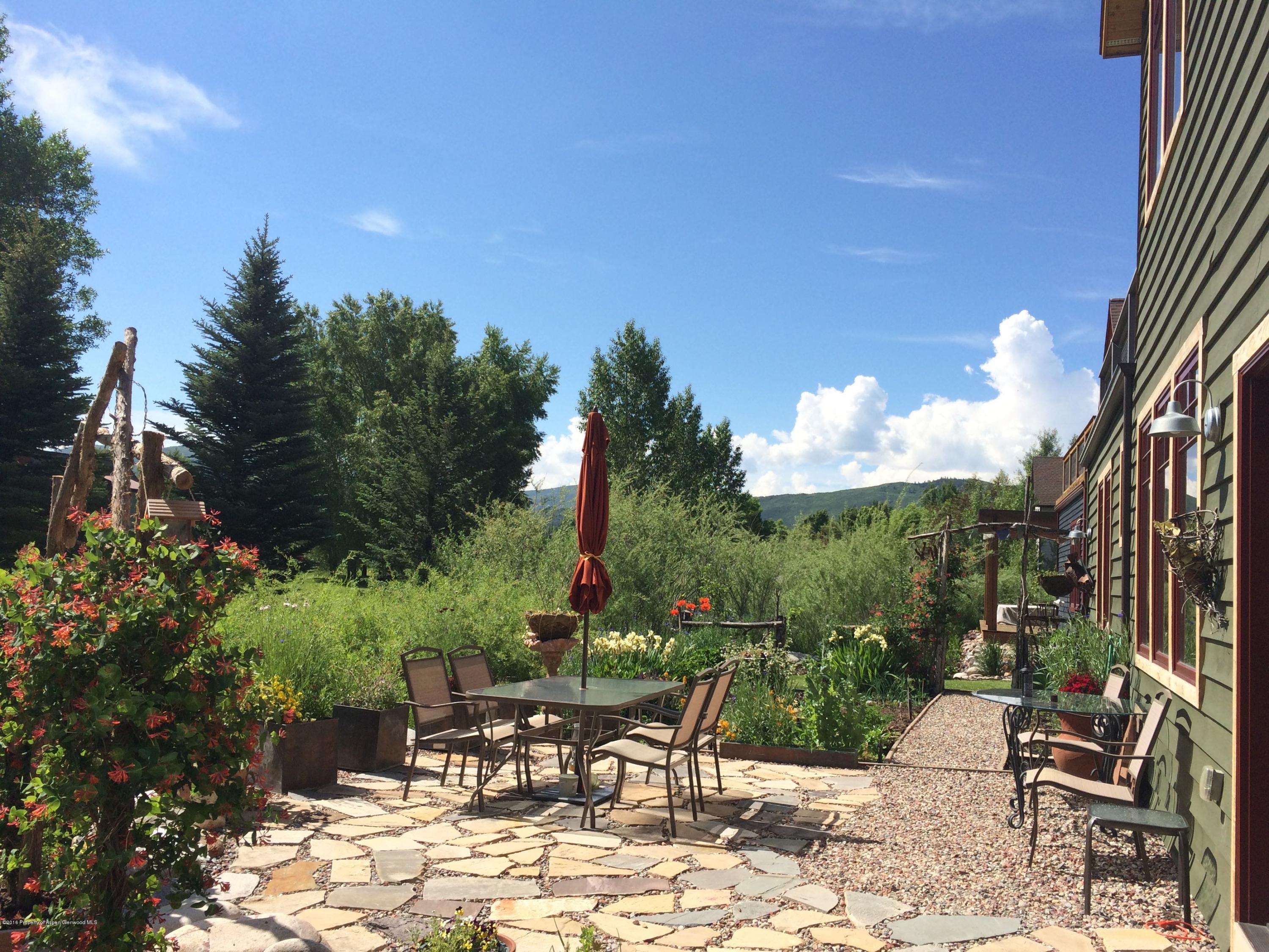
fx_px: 1063
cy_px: 476
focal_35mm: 29
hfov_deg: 61.7
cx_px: 634
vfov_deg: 48.2
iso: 32
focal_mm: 4.15
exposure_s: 1/2283
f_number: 2.2
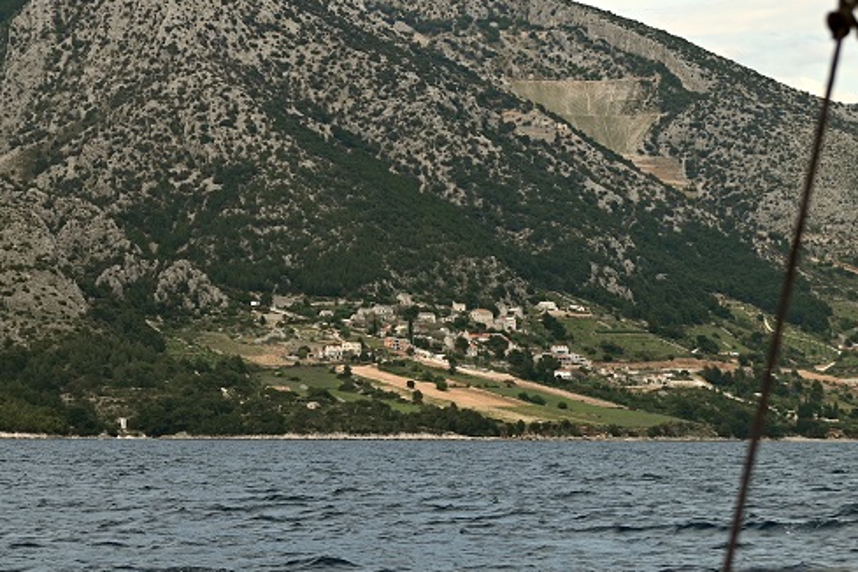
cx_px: 205
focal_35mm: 136
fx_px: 3241
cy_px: 114
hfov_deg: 15.0
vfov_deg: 10.1
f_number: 5.6
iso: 125
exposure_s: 1/500
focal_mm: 70
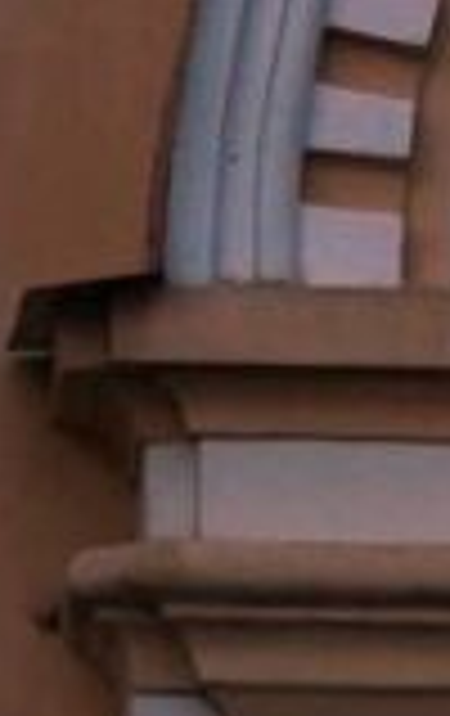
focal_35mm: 629
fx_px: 12287
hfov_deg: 2.1
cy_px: -630
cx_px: 1323
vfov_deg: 3.3
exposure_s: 1/50
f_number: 4
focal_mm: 64
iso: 500
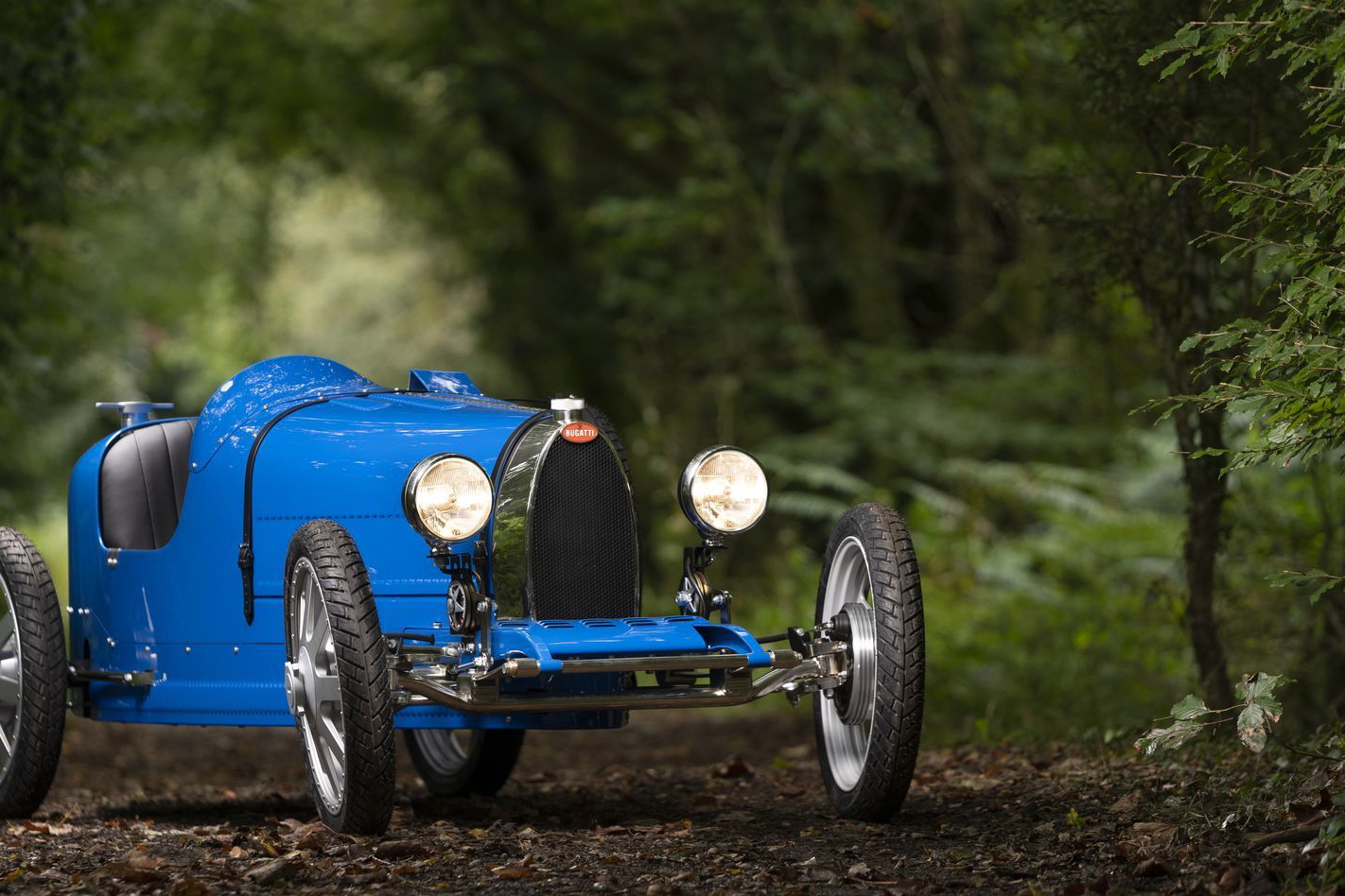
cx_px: 482
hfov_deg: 7.7
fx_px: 9937
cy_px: 353
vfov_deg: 5.2
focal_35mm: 266
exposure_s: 1/125
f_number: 3.5
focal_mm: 197
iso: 200
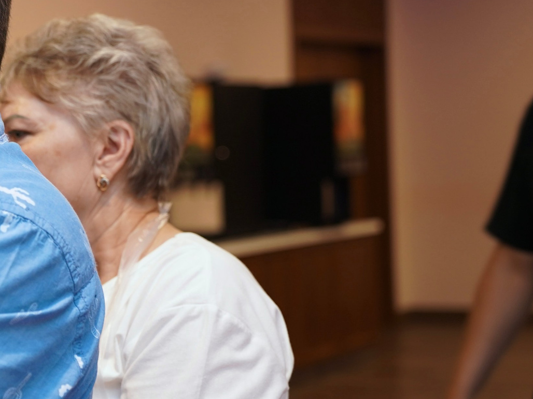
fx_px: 1586
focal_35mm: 103
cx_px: -99
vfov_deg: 14.4
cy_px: 215
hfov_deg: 18.2
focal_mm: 43
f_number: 2.8
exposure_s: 1/60
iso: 320
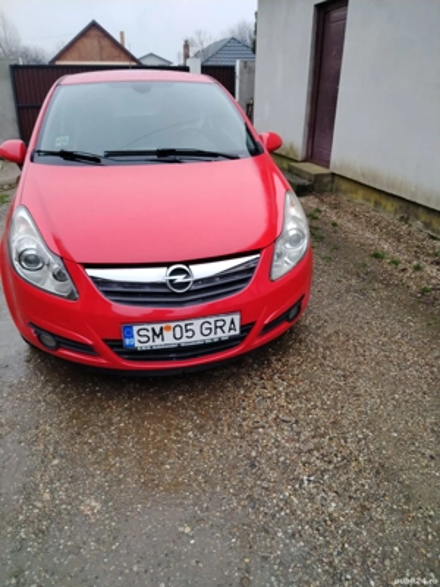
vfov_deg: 67.3
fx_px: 441
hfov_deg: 53.1
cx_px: 220
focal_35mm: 26
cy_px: 294
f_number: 1.8
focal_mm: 4.25
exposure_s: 1/112
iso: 100
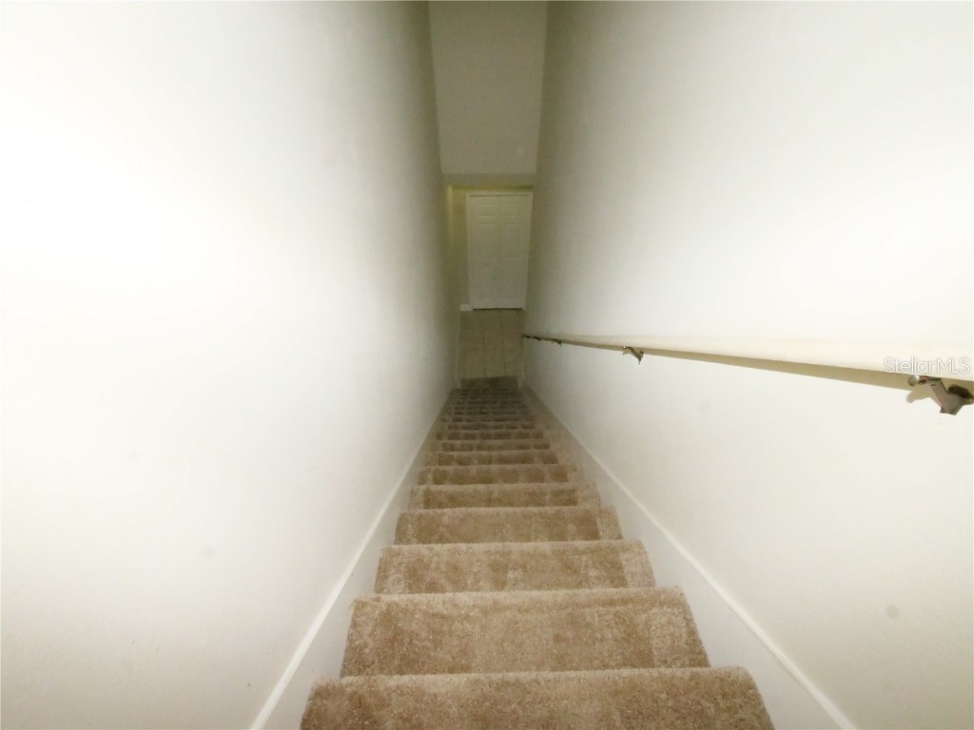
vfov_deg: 85.7
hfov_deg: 102.1
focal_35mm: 14
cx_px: 487
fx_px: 394
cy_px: 365
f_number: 22
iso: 12800
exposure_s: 1/60
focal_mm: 7
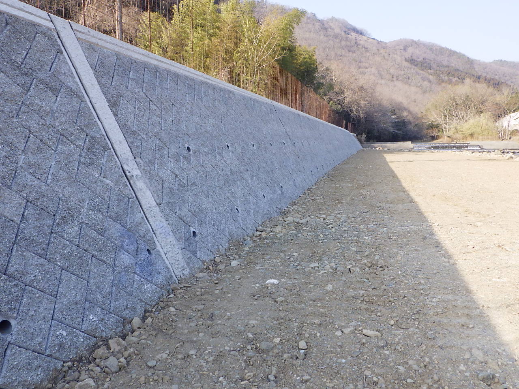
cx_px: 260
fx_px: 420
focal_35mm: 28
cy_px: 194
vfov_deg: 49.7
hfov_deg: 63.4
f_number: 4.2
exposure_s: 1/500
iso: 250
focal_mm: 5
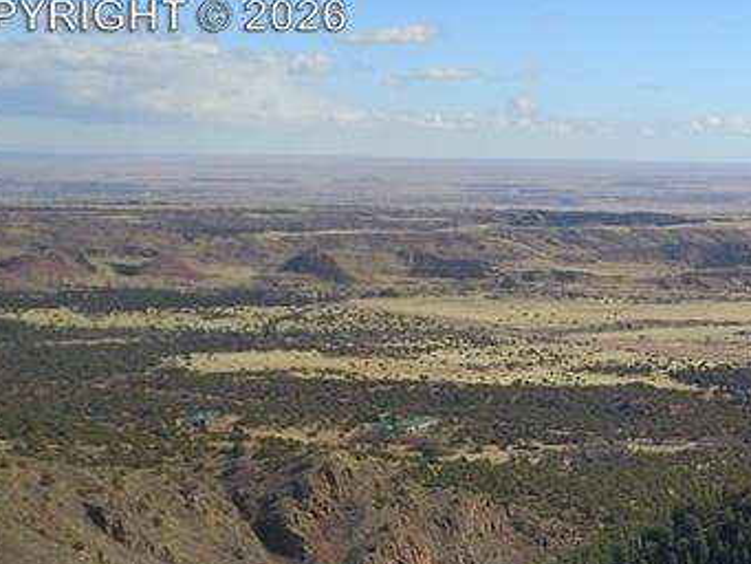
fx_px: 1693
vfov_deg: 17.6
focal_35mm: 78
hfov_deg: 21.9
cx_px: 1042
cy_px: 755
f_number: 2.2
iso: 100
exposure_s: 1/1253
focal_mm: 4.73
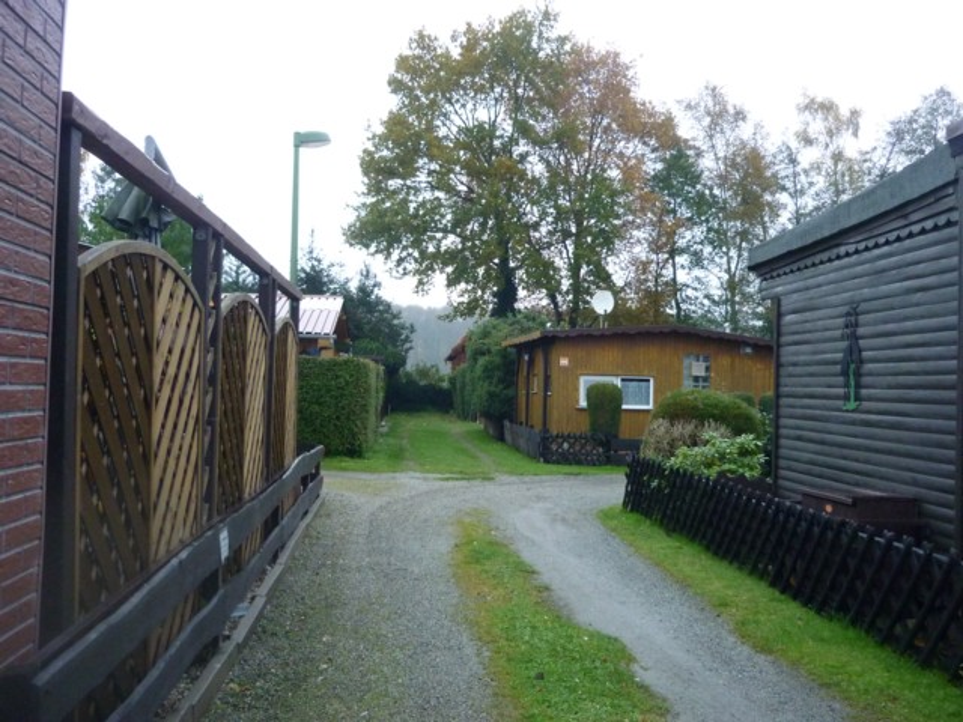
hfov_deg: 55.4
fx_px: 918
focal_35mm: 33
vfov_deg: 42.9
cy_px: 361
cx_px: 482
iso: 400
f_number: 2.8
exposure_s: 1/30
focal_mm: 5.5
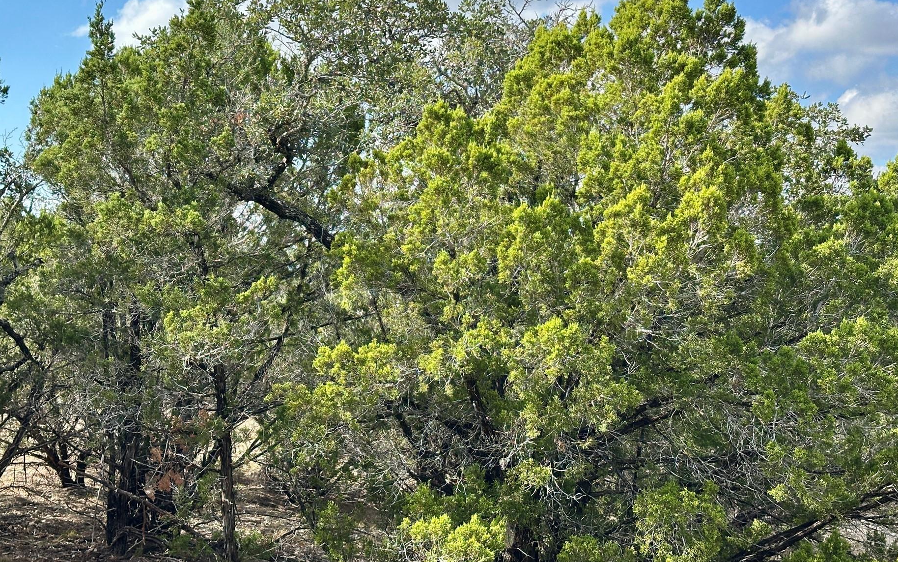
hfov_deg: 35.7
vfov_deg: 22.7
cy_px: 203
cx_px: 424
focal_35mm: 57
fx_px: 1395
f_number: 1.78
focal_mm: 6.86
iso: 64
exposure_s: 1/2160
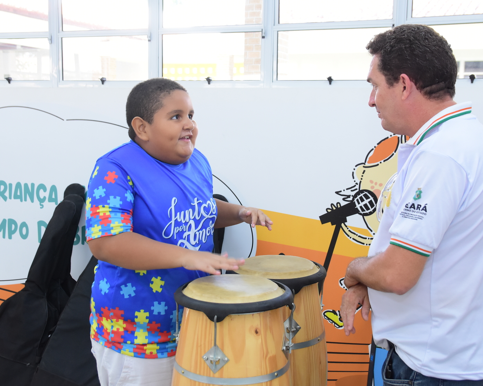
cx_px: 240
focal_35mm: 50
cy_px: 193
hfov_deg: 37.6
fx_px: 709
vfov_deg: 30.5
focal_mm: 29
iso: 1250
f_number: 4.5
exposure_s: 1/160
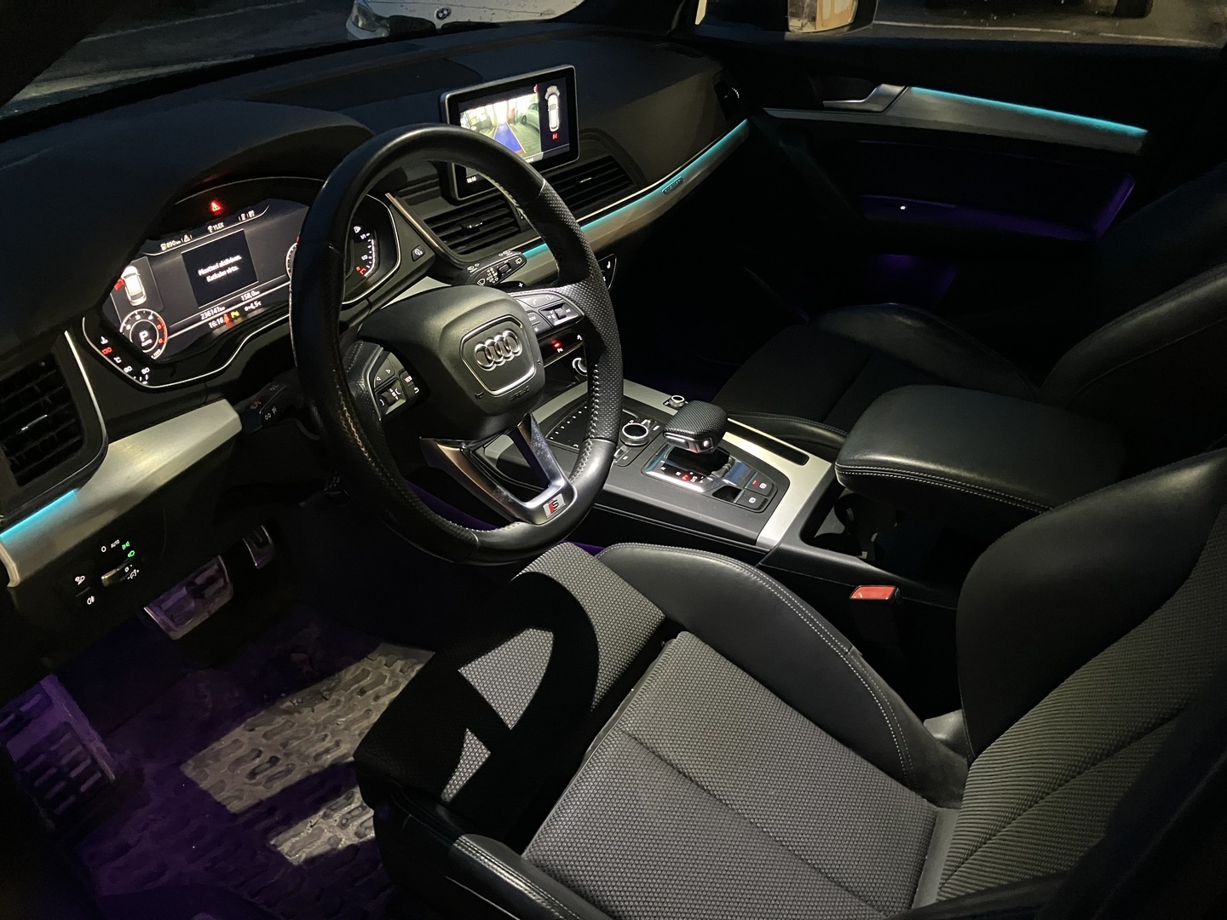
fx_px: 992
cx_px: 614
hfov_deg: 63.4
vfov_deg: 49.7
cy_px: 460
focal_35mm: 28
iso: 1000
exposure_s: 1/15
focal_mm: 3.99
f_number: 1.8
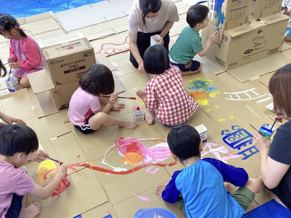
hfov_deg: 58.4
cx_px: 146
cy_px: 109
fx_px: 261
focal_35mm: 31
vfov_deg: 45.4
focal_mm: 3.3
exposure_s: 1/60
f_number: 2.4
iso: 100
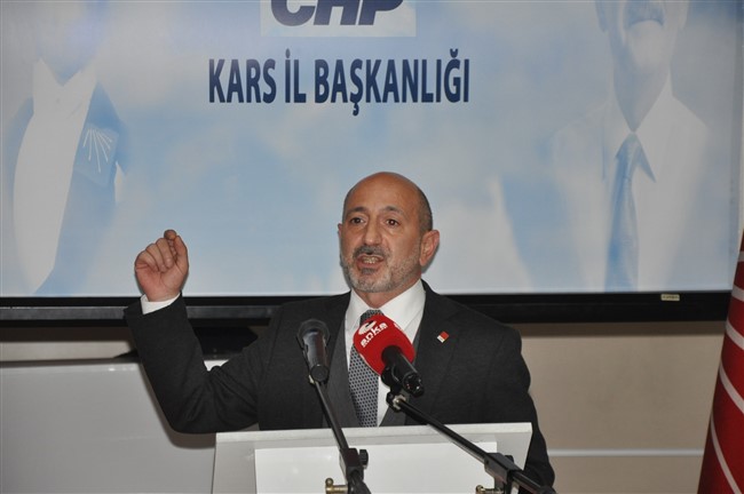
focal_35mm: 158
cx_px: 372
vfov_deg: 8.7
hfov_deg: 13.1
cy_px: 247
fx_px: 3252
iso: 900
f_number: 5.6
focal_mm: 105
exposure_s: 1/60
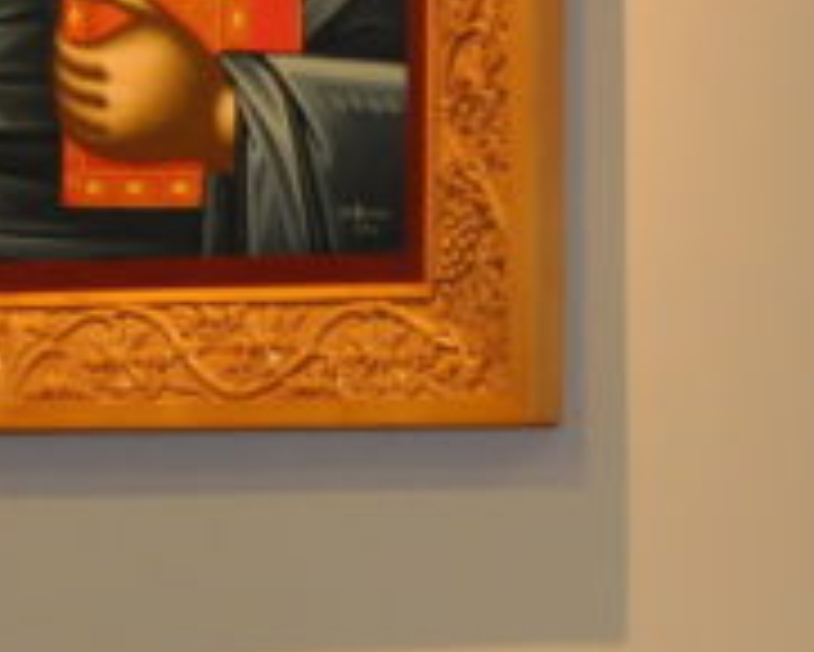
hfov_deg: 7.5
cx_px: 810
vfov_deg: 6.1
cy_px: 283
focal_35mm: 255
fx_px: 6147
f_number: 4.8
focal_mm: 32
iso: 800
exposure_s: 1/60
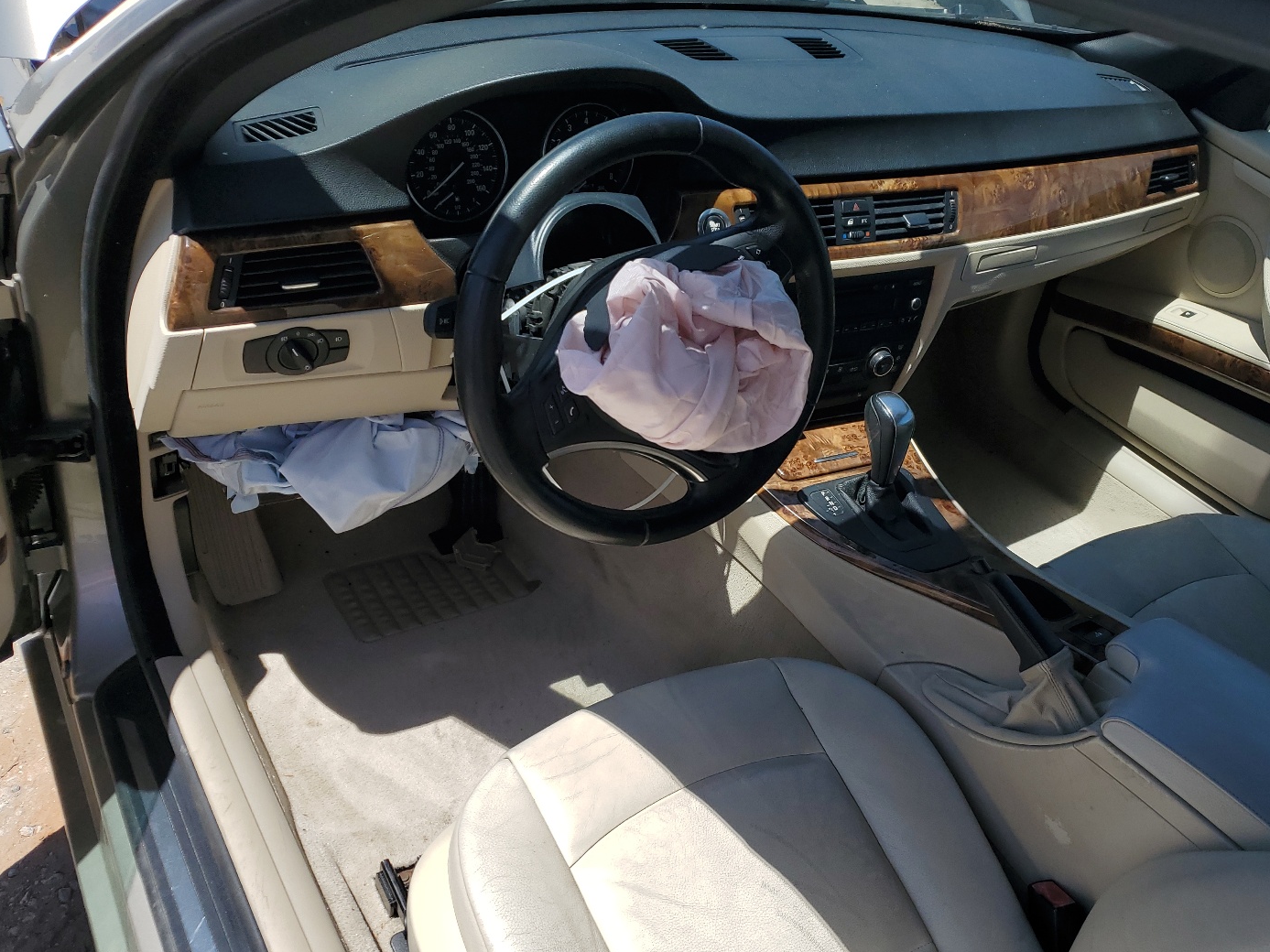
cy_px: 538
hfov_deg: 59.7
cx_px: 729
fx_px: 1101
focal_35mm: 30
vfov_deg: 46.7
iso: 50
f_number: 1.5
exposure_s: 1/3333
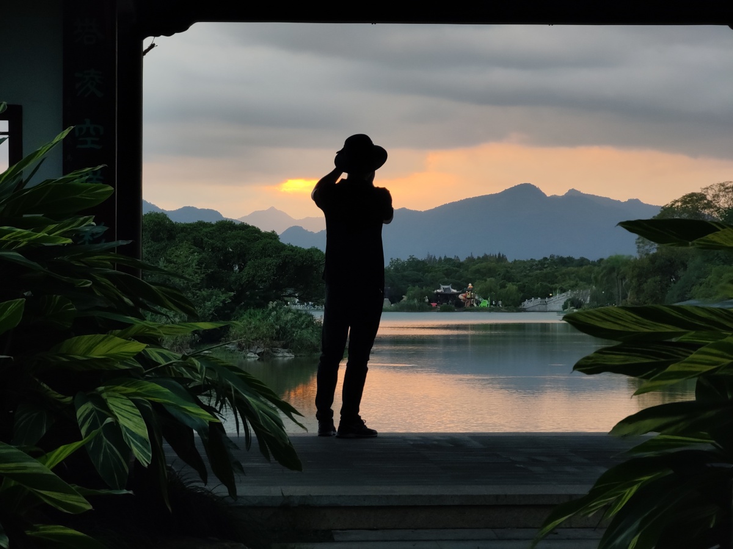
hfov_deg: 15.5
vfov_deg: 11.7
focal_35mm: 127
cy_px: 274
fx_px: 2689
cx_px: 366
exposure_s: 1/100
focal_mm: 22
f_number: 4.1
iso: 256
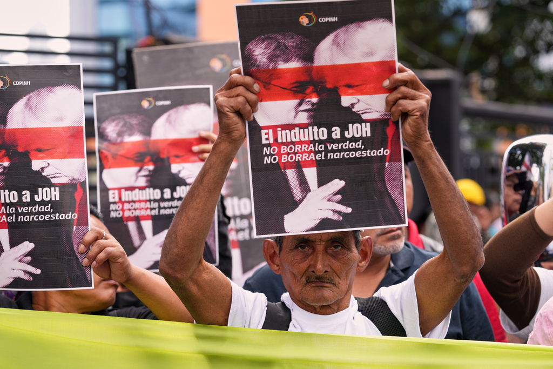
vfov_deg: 14.4
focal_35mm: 95
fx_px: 1459
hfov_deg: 21.5
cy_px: 184
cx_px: 276
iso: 200
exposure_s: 1/320
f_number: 4
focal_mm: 95
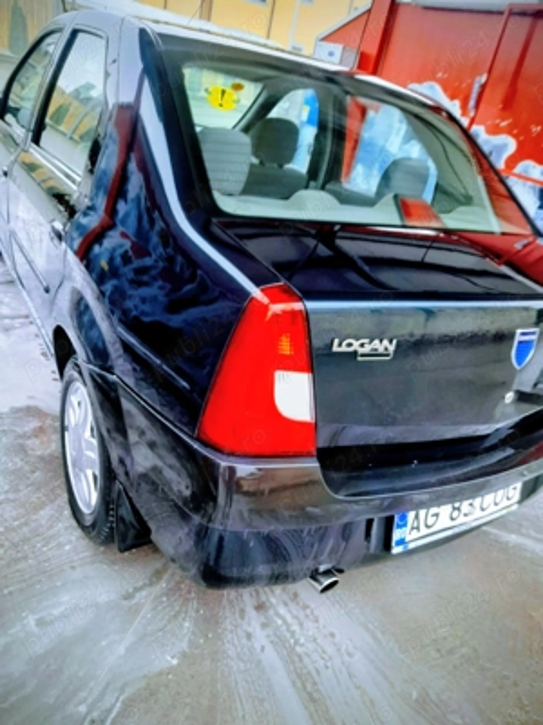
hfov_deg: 54.9
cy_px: 362
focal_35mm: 25
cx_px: 272
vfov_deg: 69.4
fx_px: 523
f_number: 2
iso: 200
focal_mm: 4.6
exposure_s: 1/50
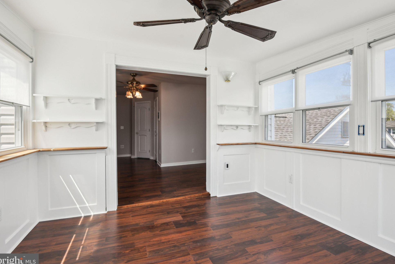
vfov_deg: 70.5
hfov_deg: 93.2
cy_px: 128
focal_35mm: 17
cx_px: 203
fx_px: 187
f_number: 8
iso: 400
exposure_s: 1/200
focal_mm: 16
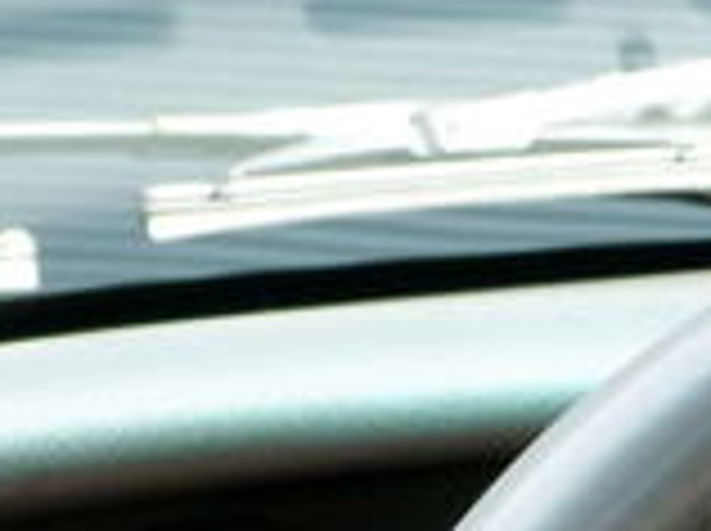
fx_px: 5189
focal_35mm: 253
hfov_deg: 7.8
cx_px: 770
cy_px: 1148
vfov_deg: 5.7
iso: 125
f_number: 3.2
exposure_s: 1/60
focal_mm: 9.4
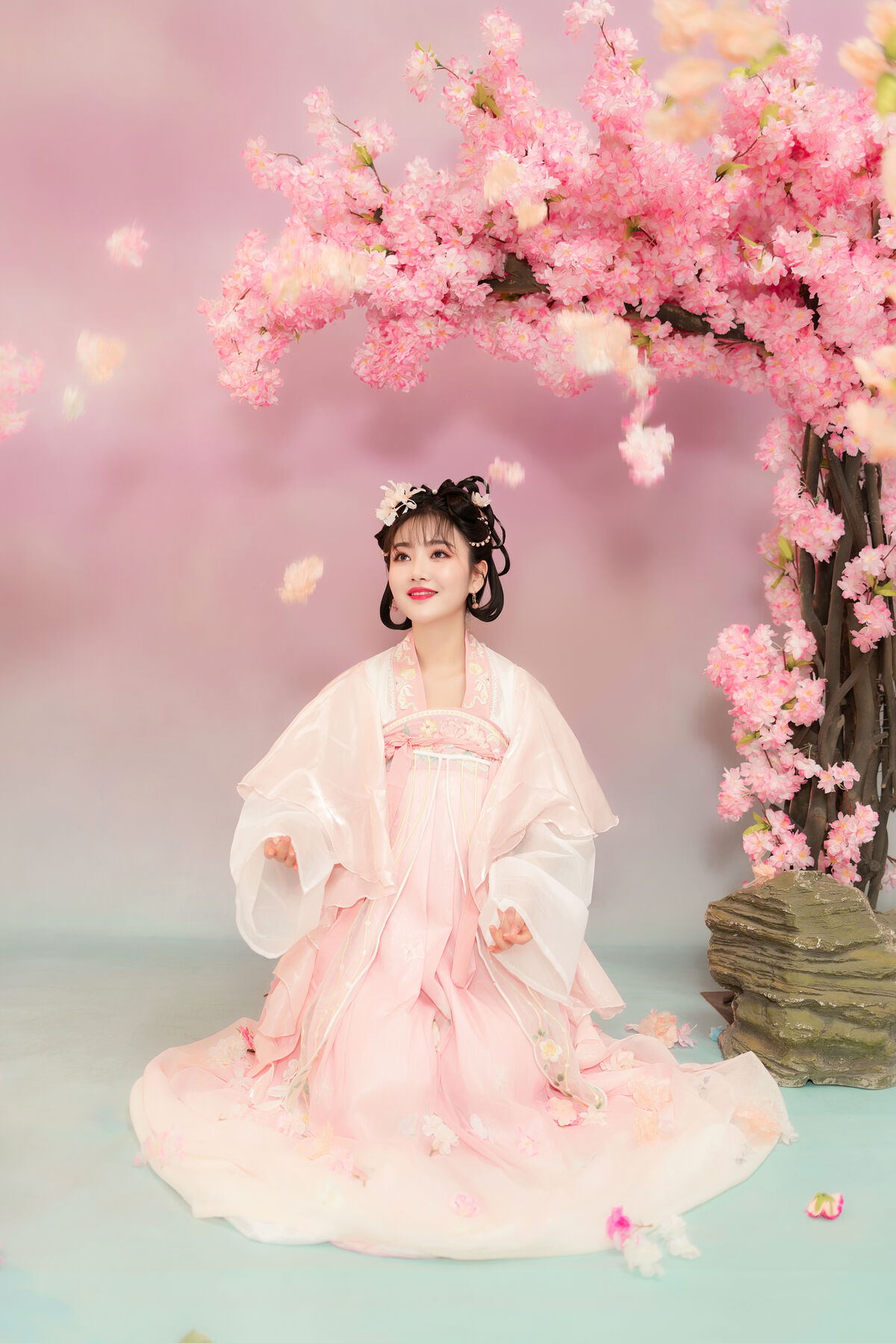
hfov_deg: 27.0
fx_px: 1866
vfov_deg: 39.6
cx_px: 448
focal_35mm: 50
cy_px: 672
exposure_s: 1/100
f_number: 2.2
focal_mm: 50
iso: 100
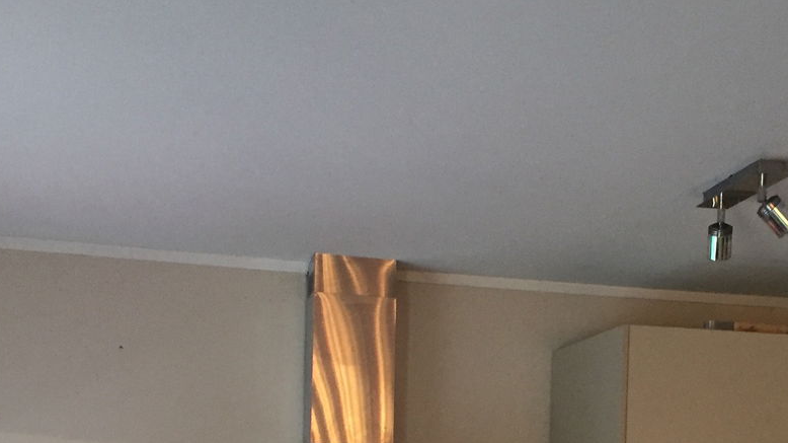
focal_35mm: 65
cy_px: 583
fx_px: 1358
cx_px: 504
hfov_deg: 32.2
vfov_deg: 17.3
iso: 250
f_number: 2.2
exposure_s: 1/20
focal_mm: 4.15
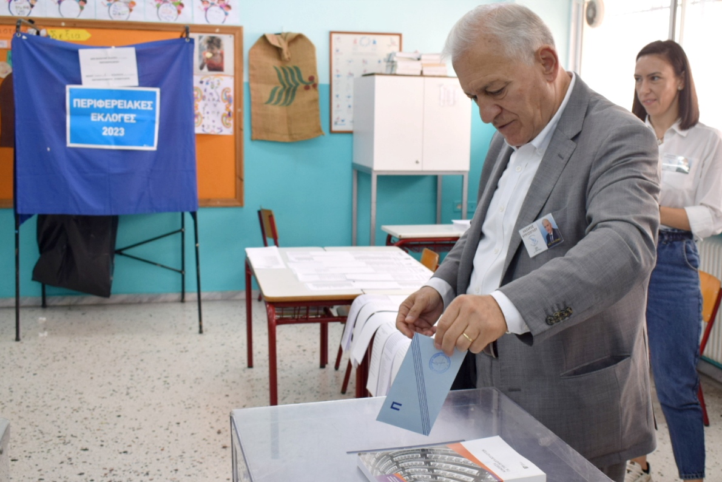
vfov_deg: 40.0
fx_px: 662
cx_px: 361
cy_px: 241
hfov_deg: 57.2
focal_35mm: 33
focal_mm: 22
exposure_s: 1/125
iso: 400
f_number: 5.6
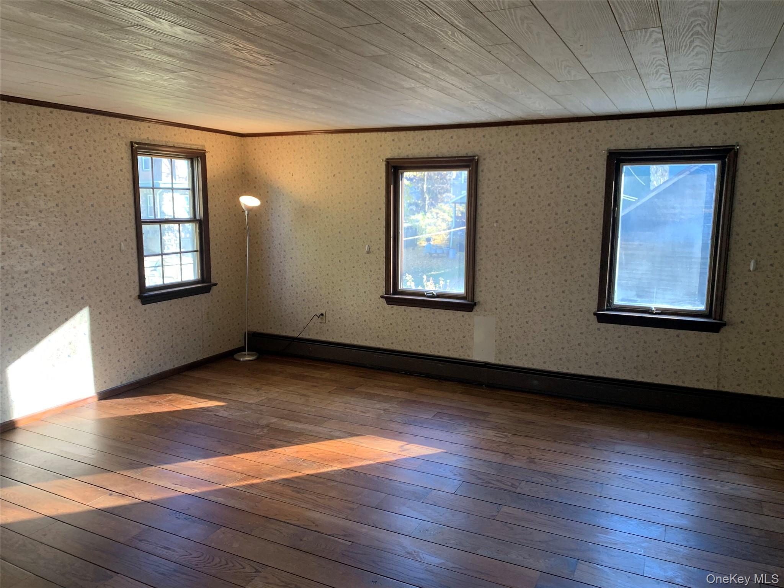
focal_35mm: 26
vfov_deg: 53.1
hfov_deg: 67.3
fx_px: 589
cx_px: 392
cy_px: 294
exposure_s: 1/60
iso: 100
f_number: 1.8
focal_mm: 4.25
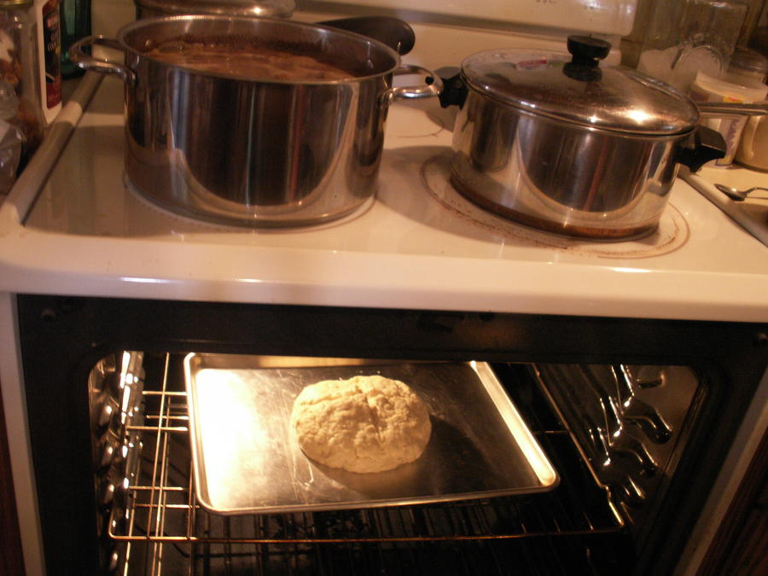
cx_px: 384
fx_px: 777
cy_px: 288
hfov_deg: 52.6
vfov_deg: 40.7
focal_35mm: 35
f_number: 2.8
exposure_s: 1/10
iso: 160
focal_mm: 5.86
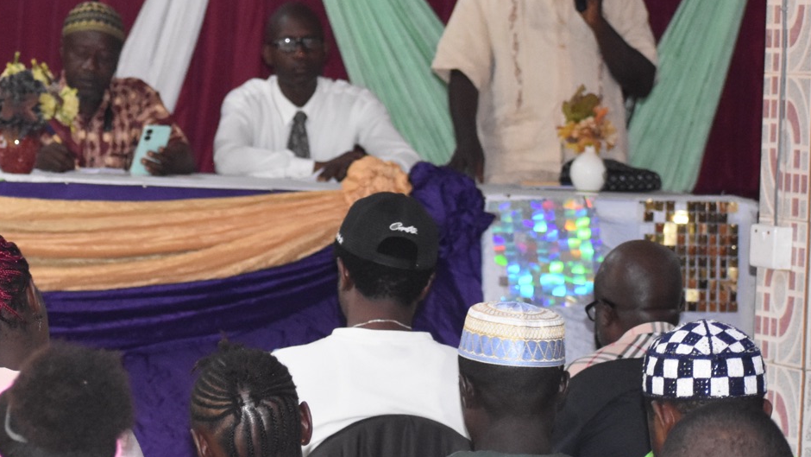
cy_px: 89
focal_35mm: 234
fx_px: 5033
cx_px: -3
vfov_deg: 5.2
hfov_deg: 9.2
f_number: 4.5
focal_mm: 70
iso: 2500
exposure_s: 1/60
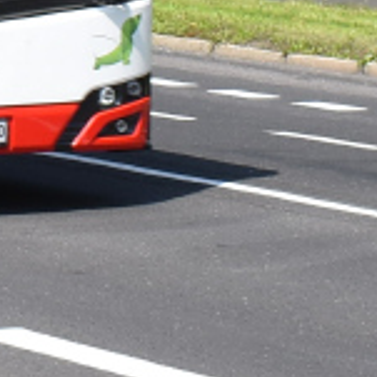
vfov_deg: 5.8
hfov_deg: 5.7
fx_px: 3655
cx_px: -452
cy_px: -331
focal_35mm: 297
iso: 200
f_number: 10
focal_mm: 27
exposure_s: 1/400
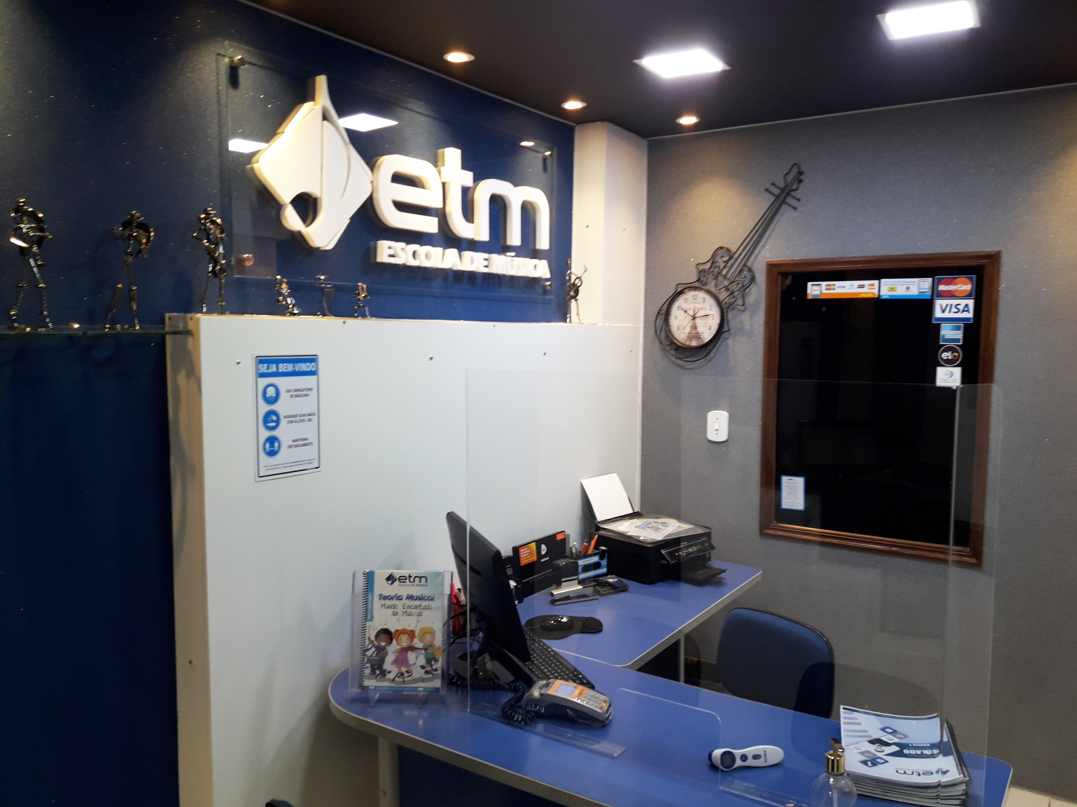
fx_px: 871
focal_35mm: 28
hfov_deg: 63.4
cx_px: 538
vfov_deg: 49.7
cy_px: 404
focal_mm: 3.7
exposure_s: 1/30
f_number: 1.9
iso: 64
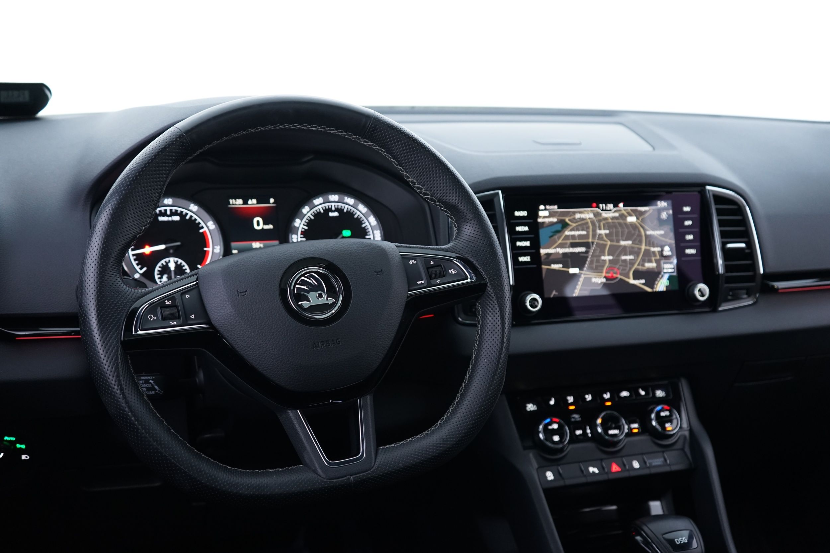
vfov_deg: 35.1
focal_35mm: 38
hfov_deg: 50.7
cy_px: 276
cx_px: 415
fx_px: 876
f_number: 4
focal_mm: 38
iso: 1000
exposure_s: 1/8
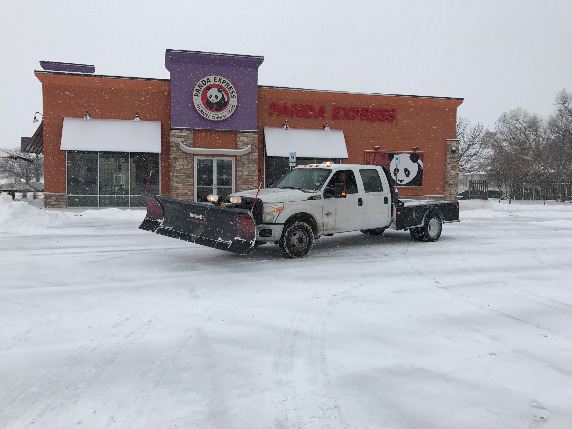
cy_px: 214
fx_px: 463
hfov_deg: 63.4
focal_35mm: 28
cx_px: 286
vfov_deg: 49.7
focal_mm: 3.99
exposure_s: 1/384
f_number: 1.8
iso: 20
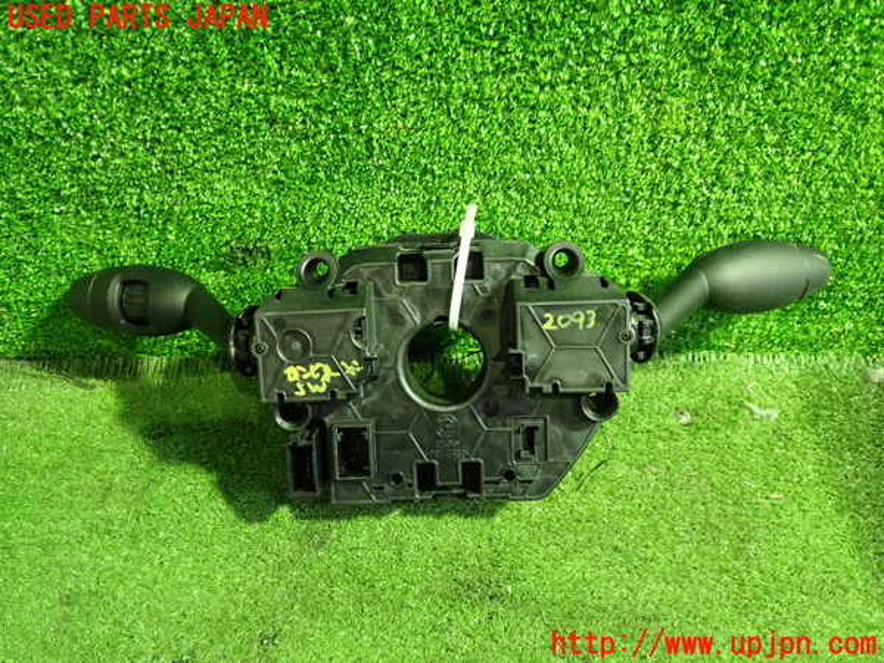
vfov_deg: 44.2
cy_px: 332
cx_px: 442
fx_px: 817
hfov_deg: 56.8
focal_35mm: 32
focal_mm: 5.79
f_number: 2.4
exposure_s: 1/30
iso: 800
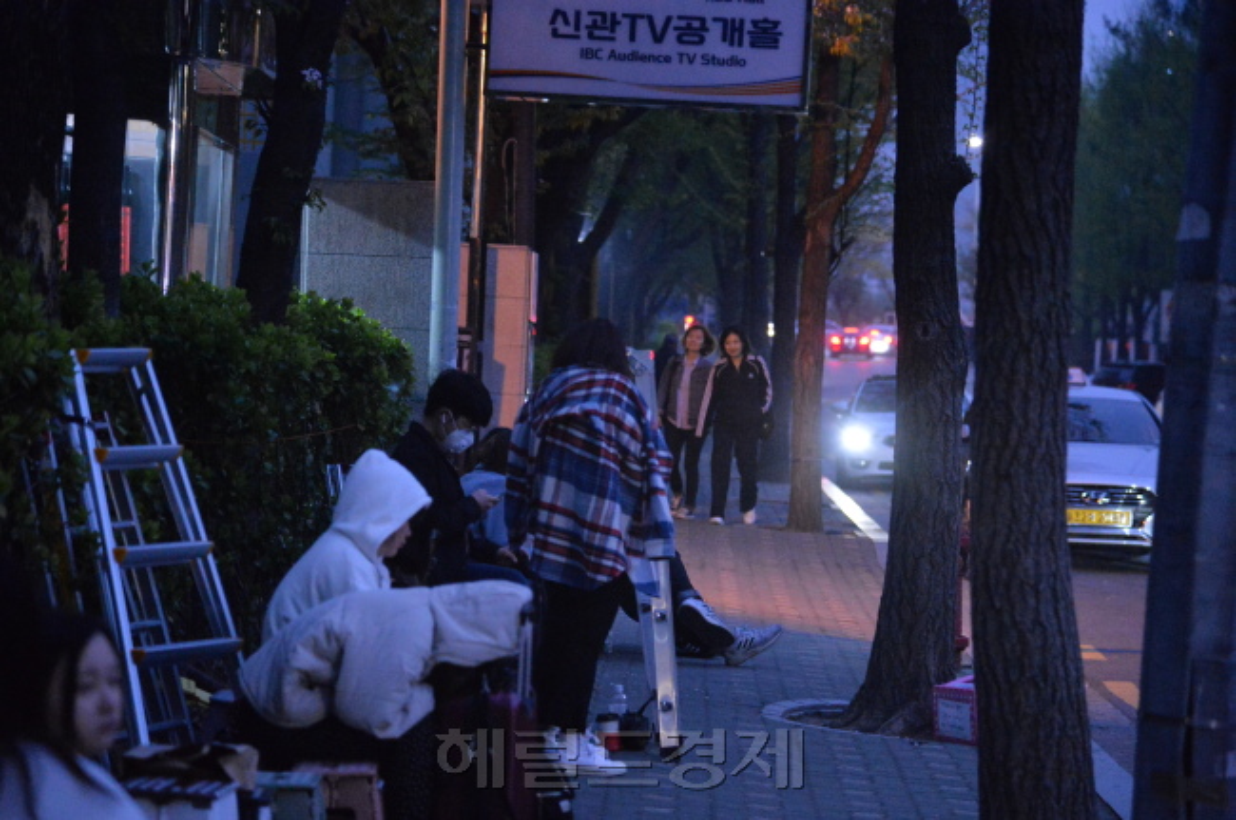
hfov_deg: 17.1
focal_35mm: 120
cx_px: 618
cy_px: 410
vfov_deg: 11.4
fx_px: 4113
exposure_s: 1/160
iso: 12800
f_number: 4
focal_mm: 120
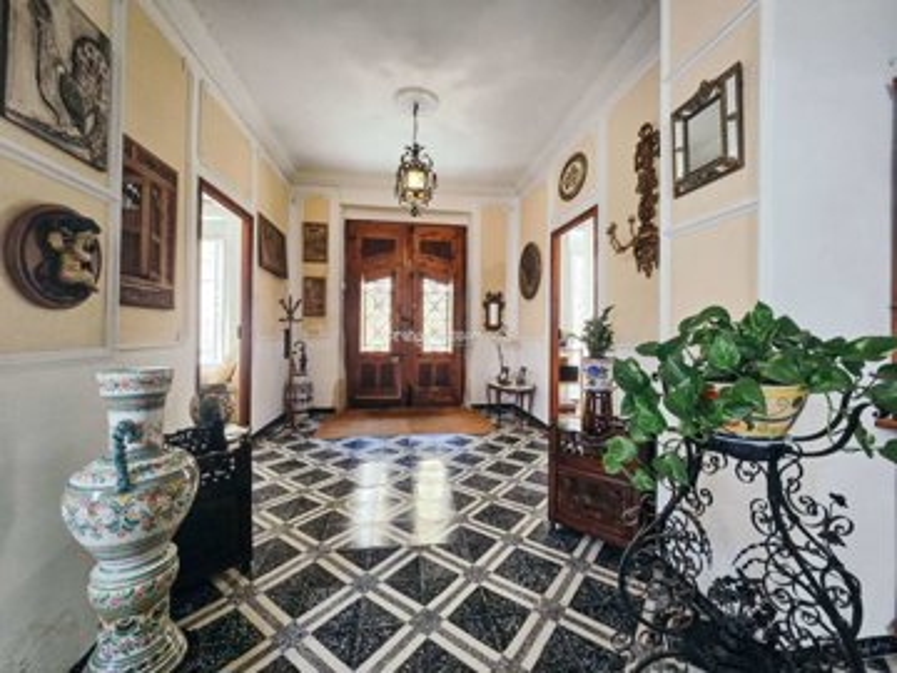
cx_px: 448
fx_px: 337
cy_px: 336
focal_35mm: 13
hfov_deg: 106.2
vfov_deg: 89.9
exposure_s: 1/50
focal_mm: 2.2
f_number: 2.2
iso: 200
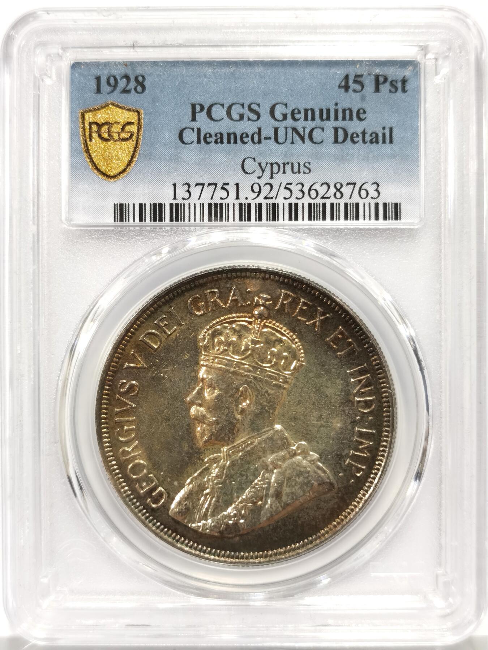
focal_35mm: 54
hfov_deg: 27.0
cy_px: 325
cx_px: 244
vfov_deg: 35.5
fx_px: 1015
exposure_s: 1/100
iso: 200
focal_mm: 5.56
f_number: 16
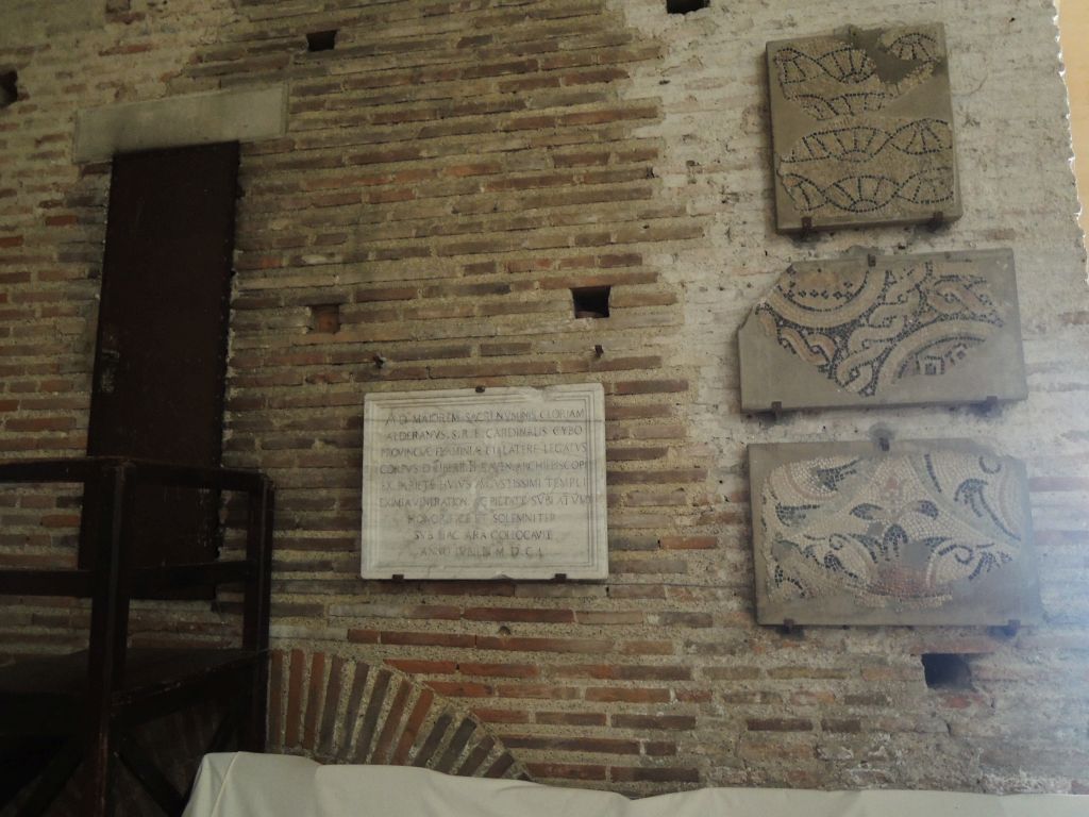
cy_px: 408
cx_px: 544
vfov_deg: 56.8
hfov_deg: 71.6
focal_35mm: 24
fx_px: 755
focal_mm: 4.3
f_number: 1.8
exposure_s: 1/4
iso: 400
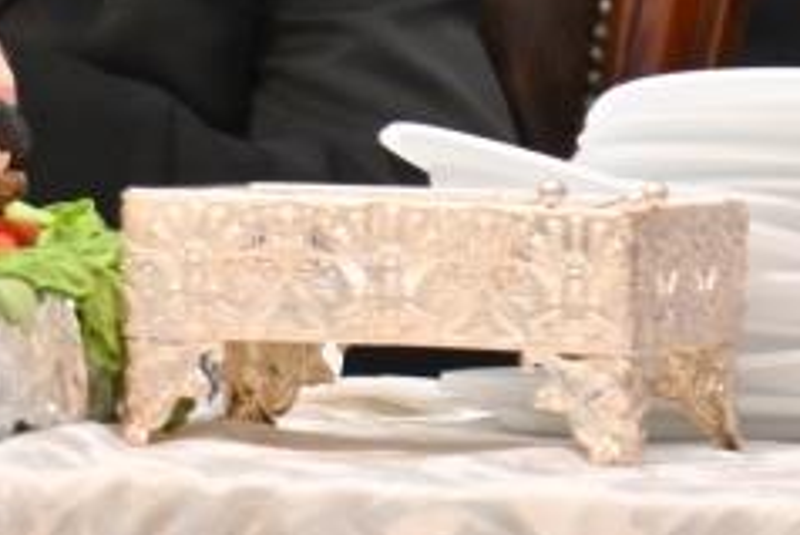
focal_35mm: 773
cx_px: -487
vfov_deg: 1.8
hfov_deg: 2.7
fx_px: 17188
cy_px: -340
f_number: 4
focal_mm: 120
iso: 800
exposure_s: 1/200
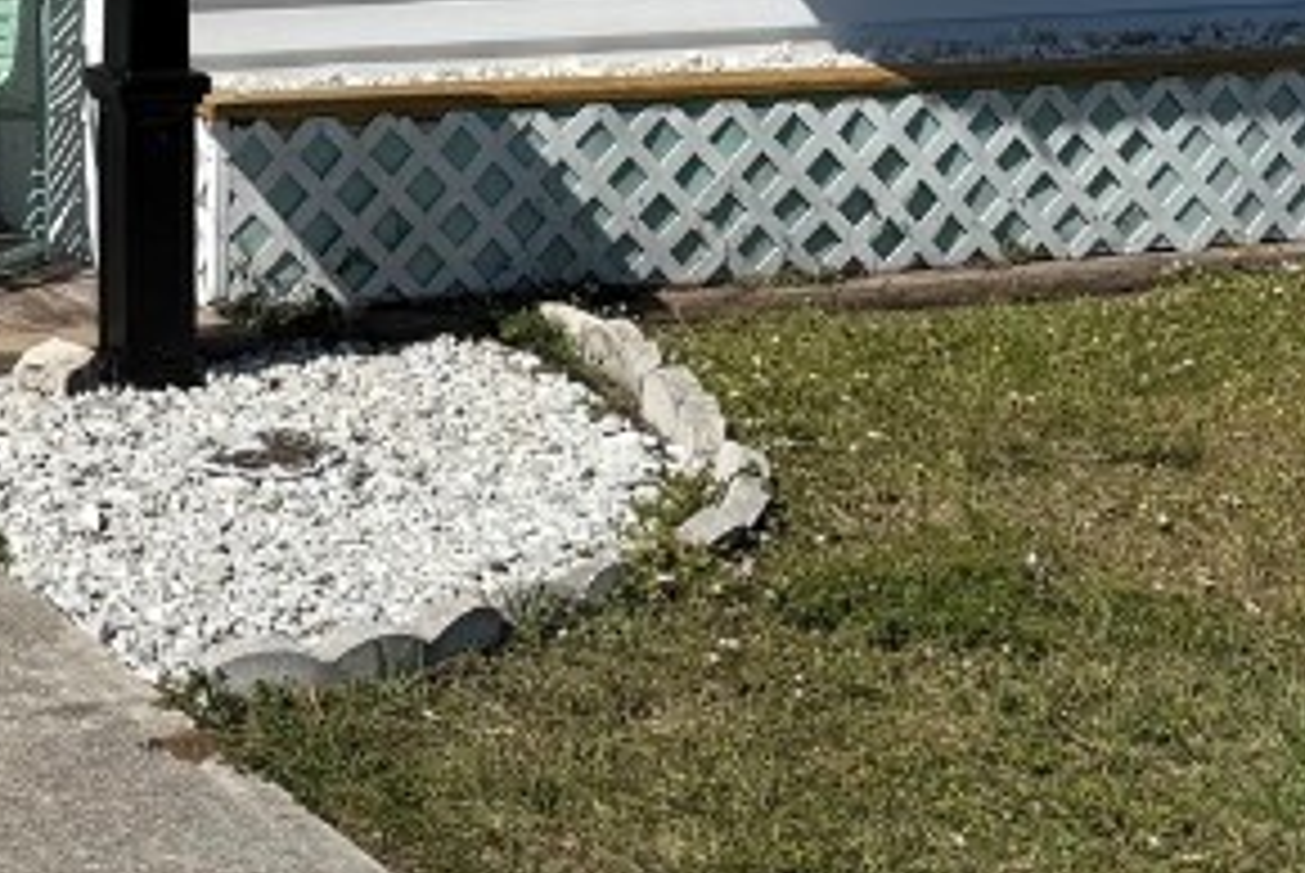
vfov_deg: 15.3
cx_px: -144
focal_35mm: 88
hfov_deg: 21.8
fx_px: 3193
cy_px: 18
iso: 80
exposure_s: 1/9009
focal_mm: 6.76
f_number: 1.78
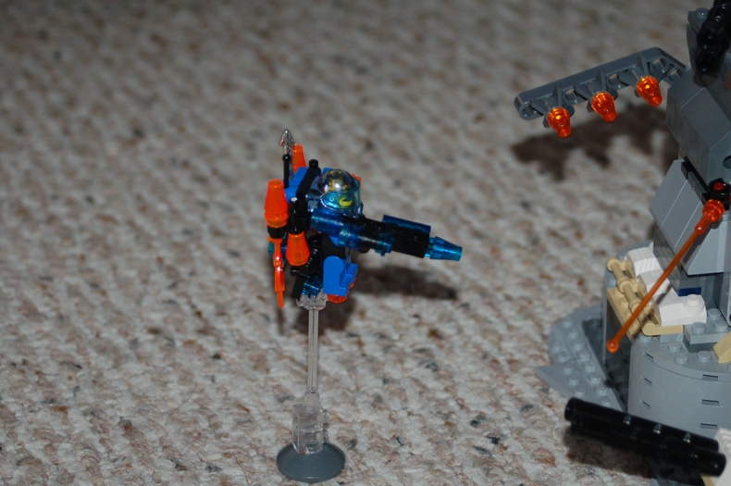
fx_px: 2434
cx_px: 366
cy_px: 243
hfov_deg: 17.1
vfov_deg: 11.4
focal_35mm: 120
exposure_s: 1/60
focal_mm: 80
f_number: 5.6
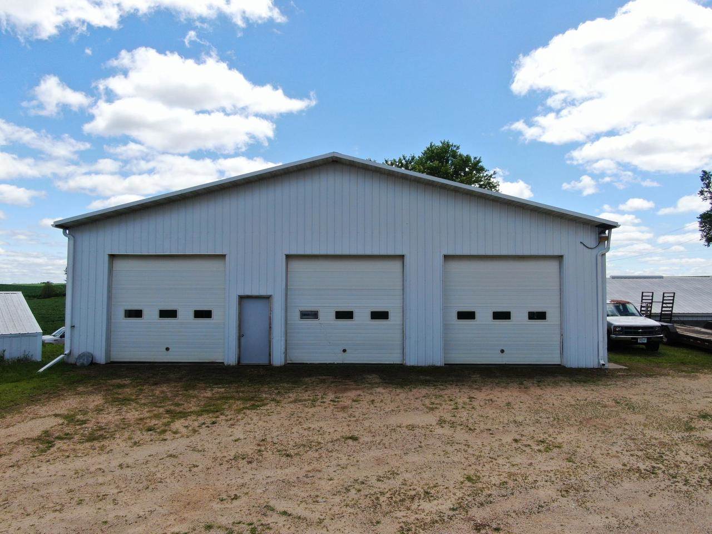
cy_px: 267
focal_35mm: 24
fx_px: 494
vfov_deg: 56.8
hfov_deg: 71.6
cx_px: 356
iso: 110
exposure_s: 1/1600
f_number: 2.8
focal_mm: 4.39
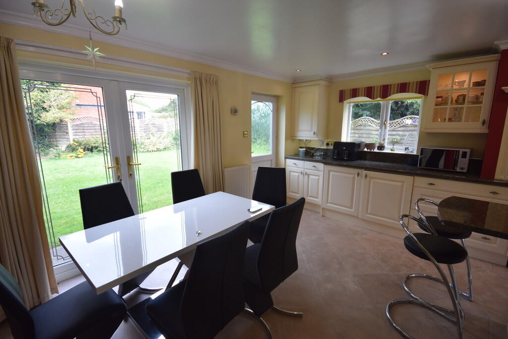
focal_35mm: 16
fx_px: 233
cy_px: 170
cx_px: 254
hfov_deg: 95.0
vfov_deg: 72.1
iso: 400
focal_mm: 11
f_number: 5.6
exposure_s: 1/125
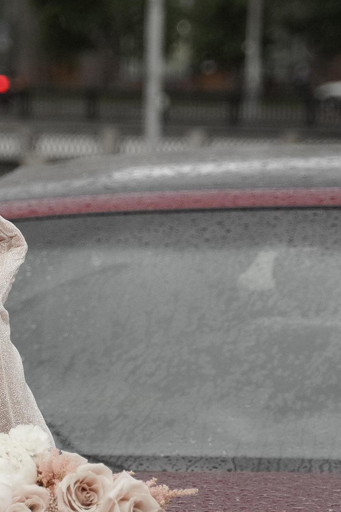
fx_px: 2374
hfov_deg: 8.1
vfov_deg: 12.3
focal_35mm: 167
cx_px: -150
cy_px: 381
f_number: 2.8
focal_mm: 50
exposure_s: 1/320
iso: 1000
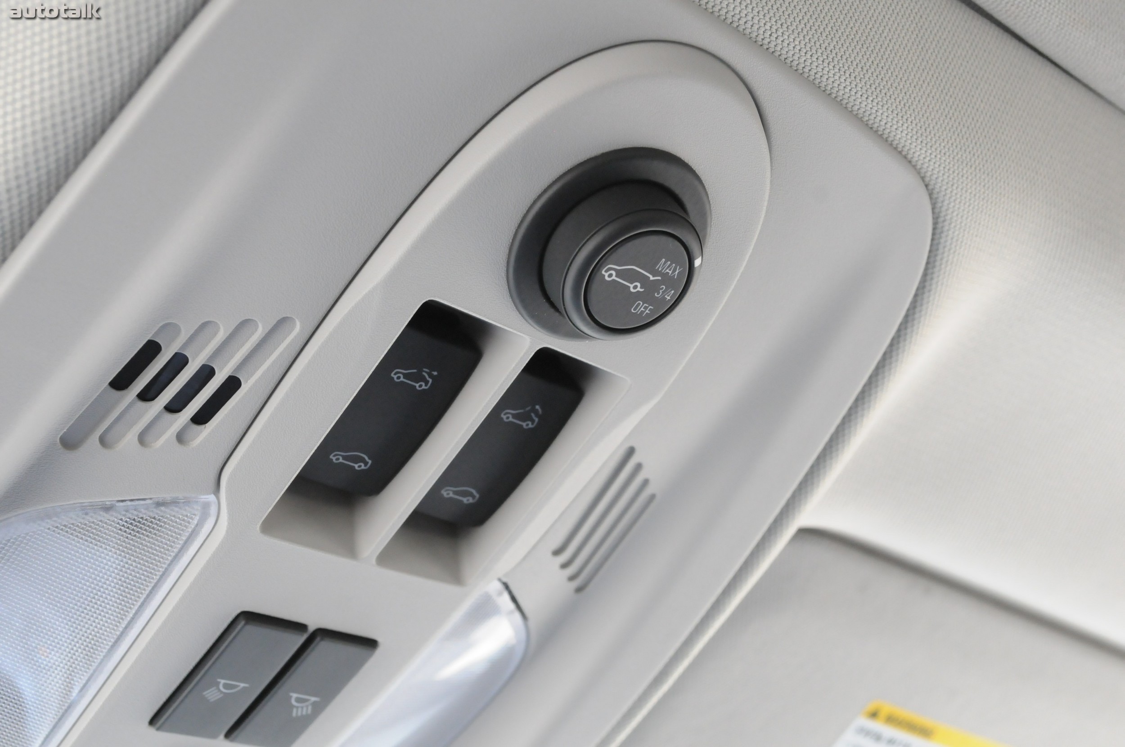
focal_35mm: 52
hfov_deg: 37.9
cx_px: 562
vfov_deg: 25.7
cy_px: 374
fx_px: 1639
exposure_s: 1/100
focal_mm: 35
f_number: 7.1
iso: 2000
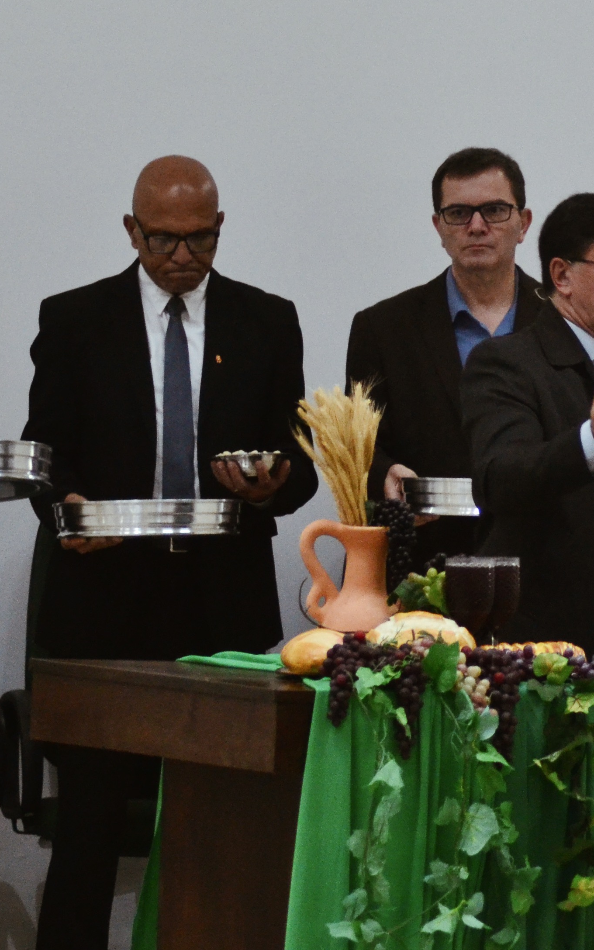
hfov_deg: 3.1
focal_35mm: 421
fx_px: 10901
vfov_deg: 5.0
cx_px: 642
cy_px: 439
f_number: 4.2
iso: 1600
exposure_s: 1/125
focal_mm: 130
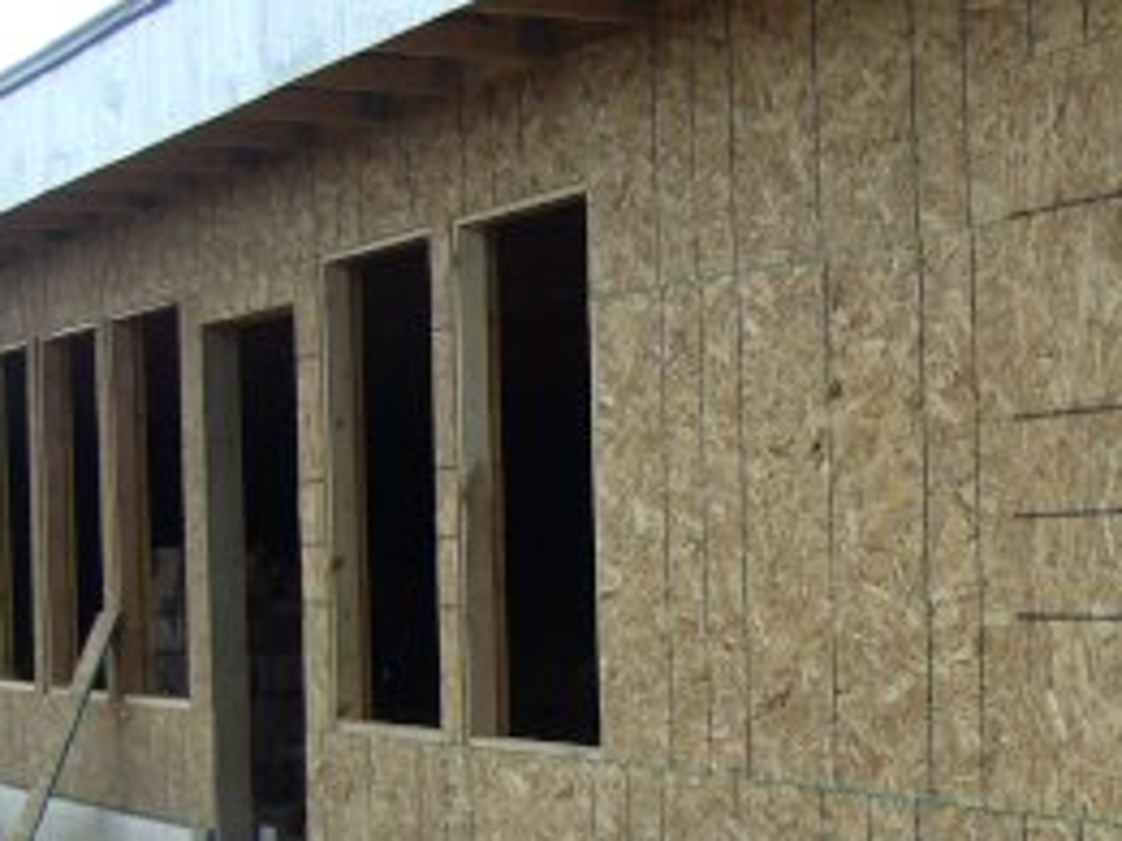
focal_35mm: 86
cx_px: 820
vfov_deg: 17.1
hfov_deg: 22.6
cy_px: 656
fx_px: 2787
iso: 100
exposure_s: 1/250
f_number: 2.8
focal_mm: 5.8
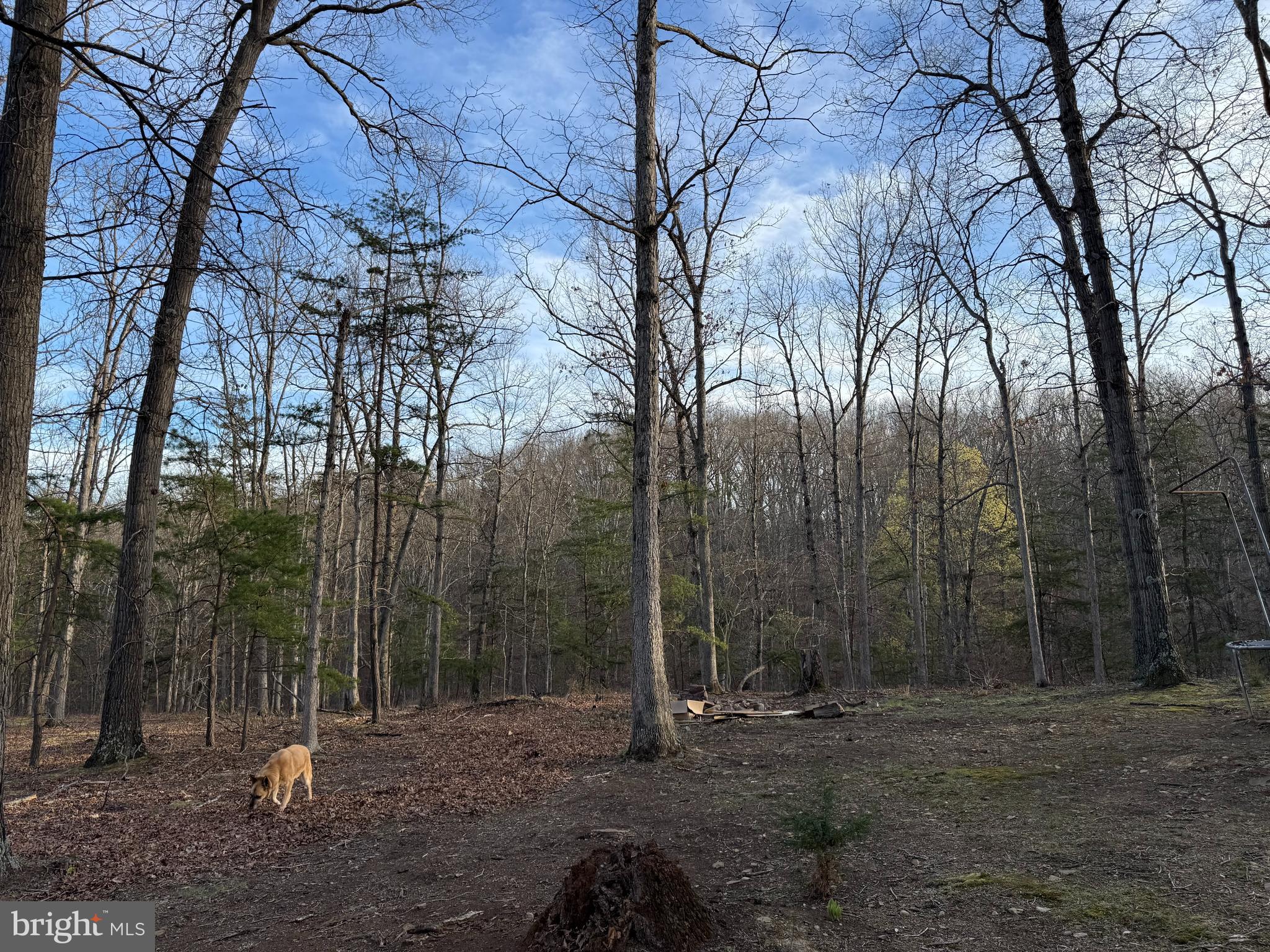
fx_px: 881
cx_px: 635
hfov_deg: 71.6
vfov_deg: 56.8
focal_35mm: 24
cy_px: 476
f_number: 1.78
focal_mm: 6.76
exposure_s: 1/1337
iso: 80
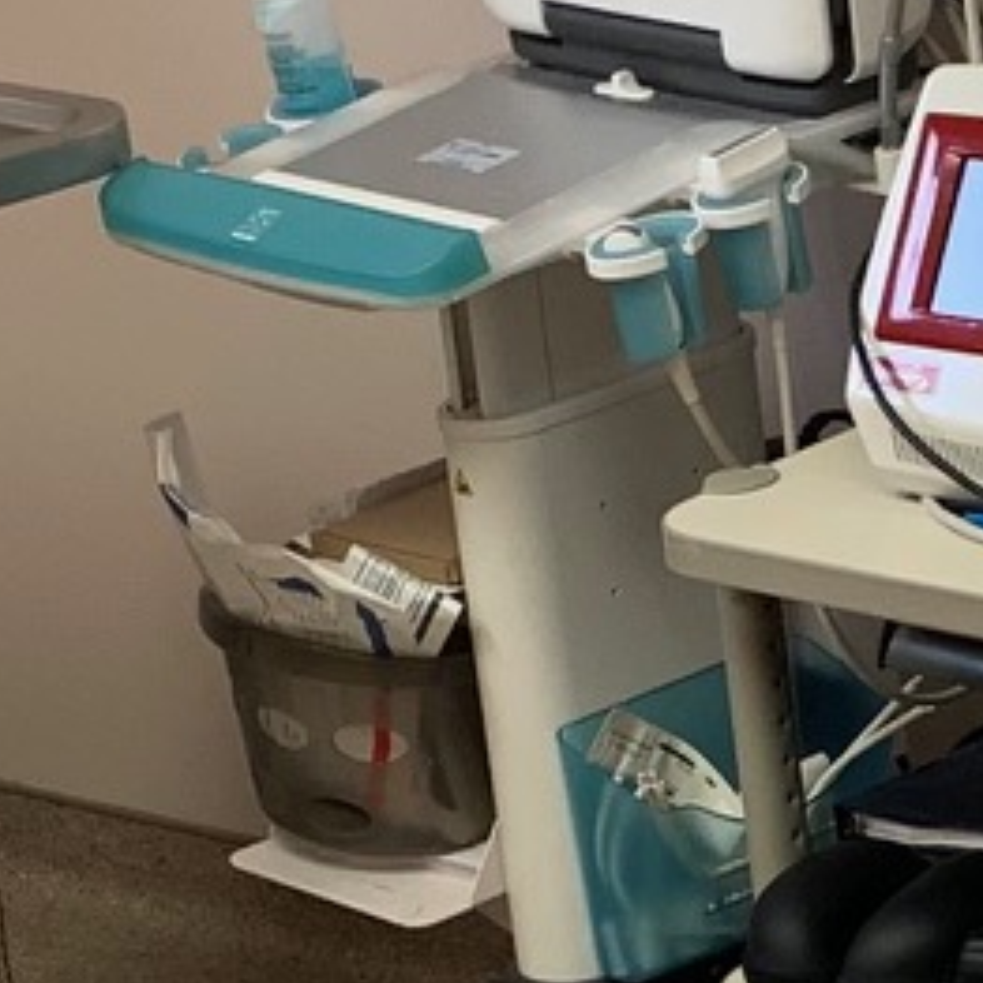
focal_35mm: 177
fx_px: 5687
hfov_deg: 9.7
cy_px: 882
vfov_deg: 9.8
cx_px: 1201
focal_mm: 4.25
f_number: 1.8
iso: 64
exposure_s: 1/60
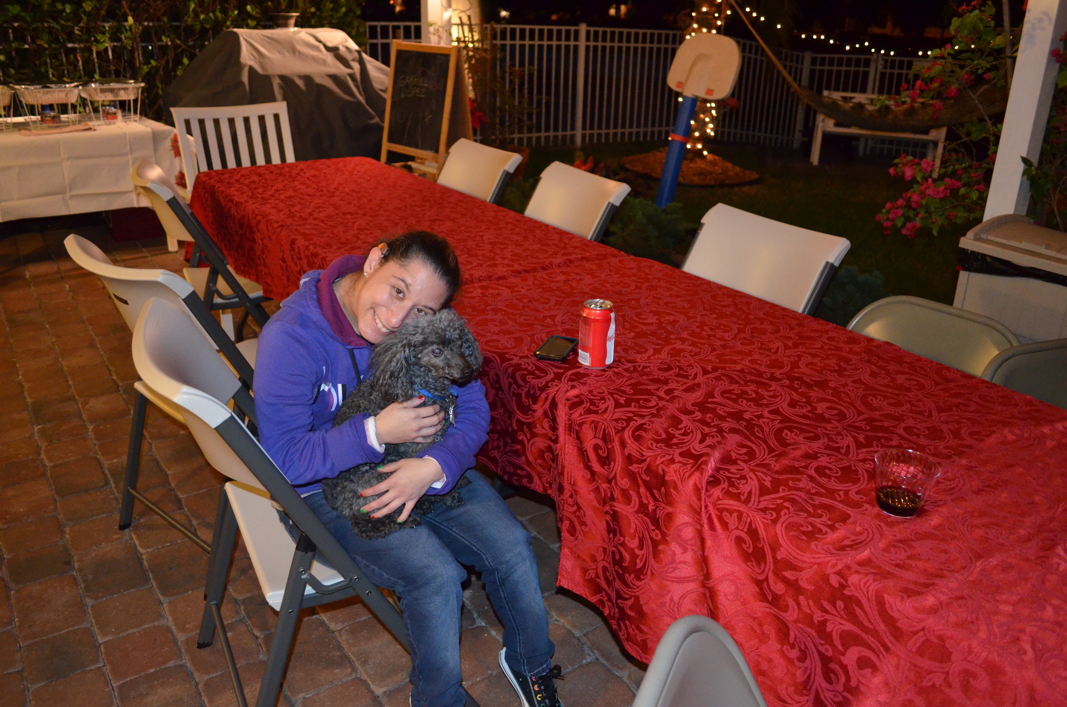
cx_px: 534
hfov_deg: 67.5
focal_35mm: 27
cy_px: 354
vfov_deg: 47.7
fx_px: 799
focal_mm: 18
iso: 3200
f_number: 3.5
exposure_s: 1/60
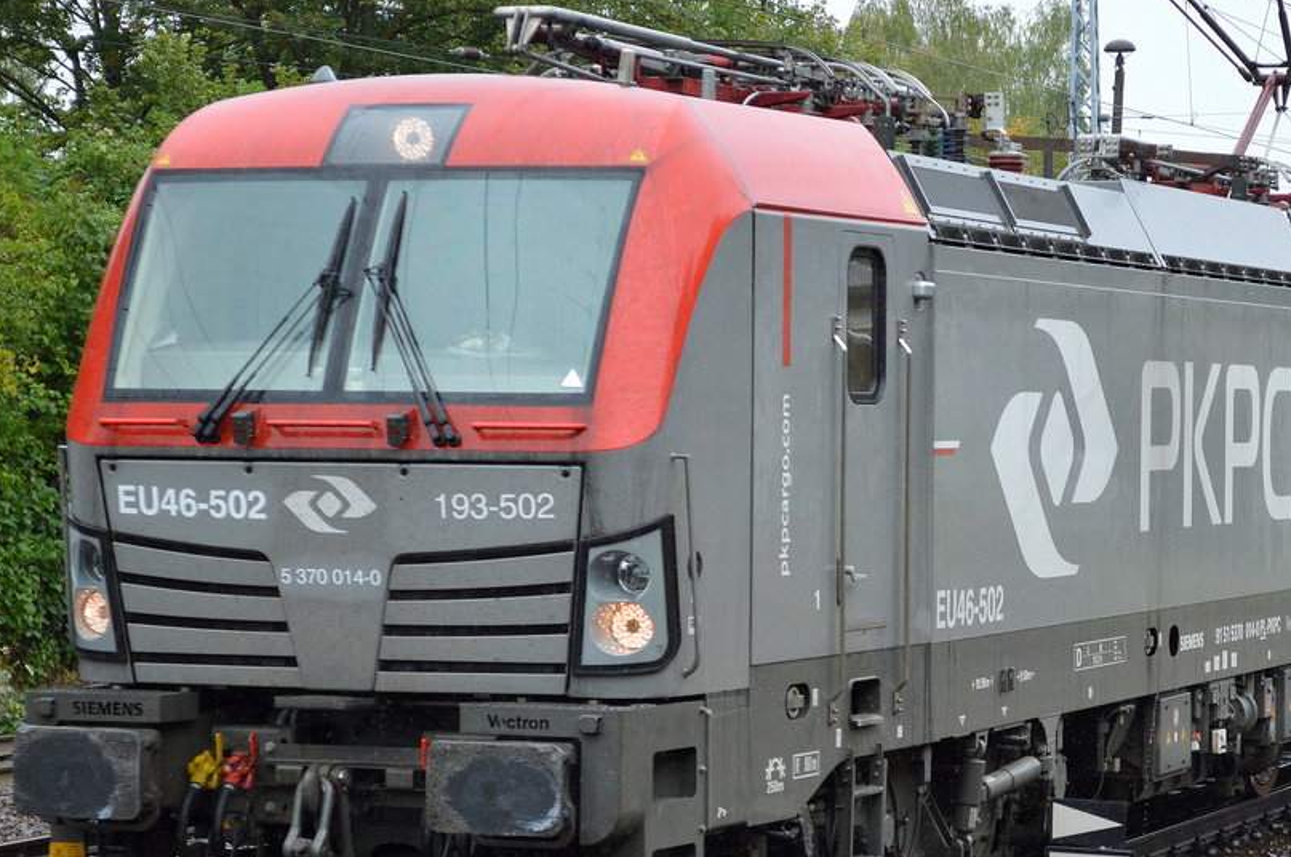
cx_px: 873
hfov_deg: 16.7
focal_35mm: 123
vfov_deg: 11.1
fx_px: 4396
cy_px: 447
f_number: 5.6
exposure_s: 1/500
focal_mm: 55
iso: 720
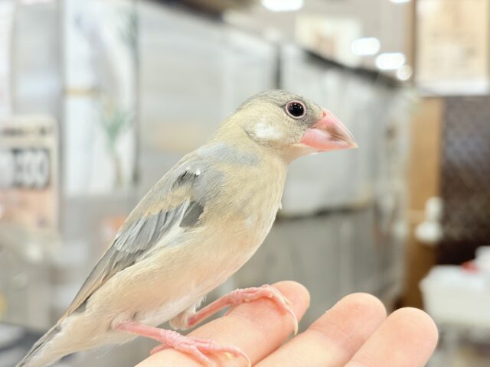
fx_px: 736
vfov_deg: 28.0
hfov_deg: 36.8
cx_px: 245
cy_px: 184
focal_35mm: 52
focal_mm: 5.96
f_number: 1.6
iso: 64
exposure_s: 1/50
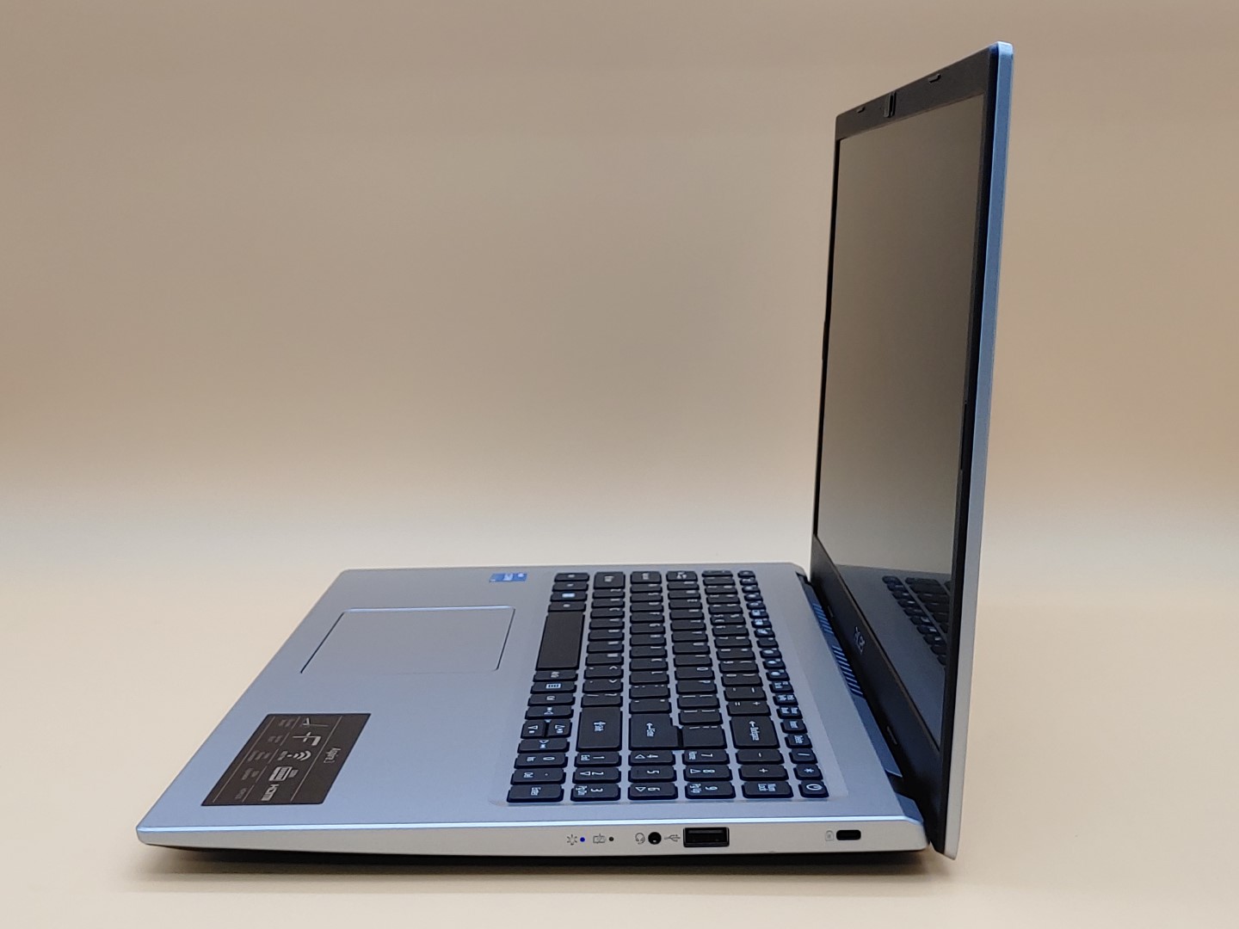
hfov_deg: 42.9
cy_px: 464
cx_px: 620
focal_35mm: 44
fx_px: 1575
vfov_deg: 32.9
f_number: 1.8
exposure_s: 1/154
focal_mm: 4.36
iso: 50
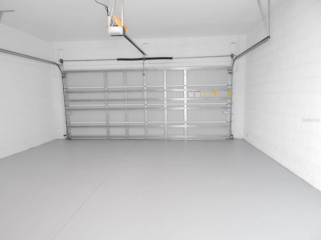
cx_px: 160
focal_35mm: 23
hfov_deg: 73.9
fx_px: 213
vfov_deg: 58.9
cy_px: 120
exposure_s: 1/25
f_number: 3
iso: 400
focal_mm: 4
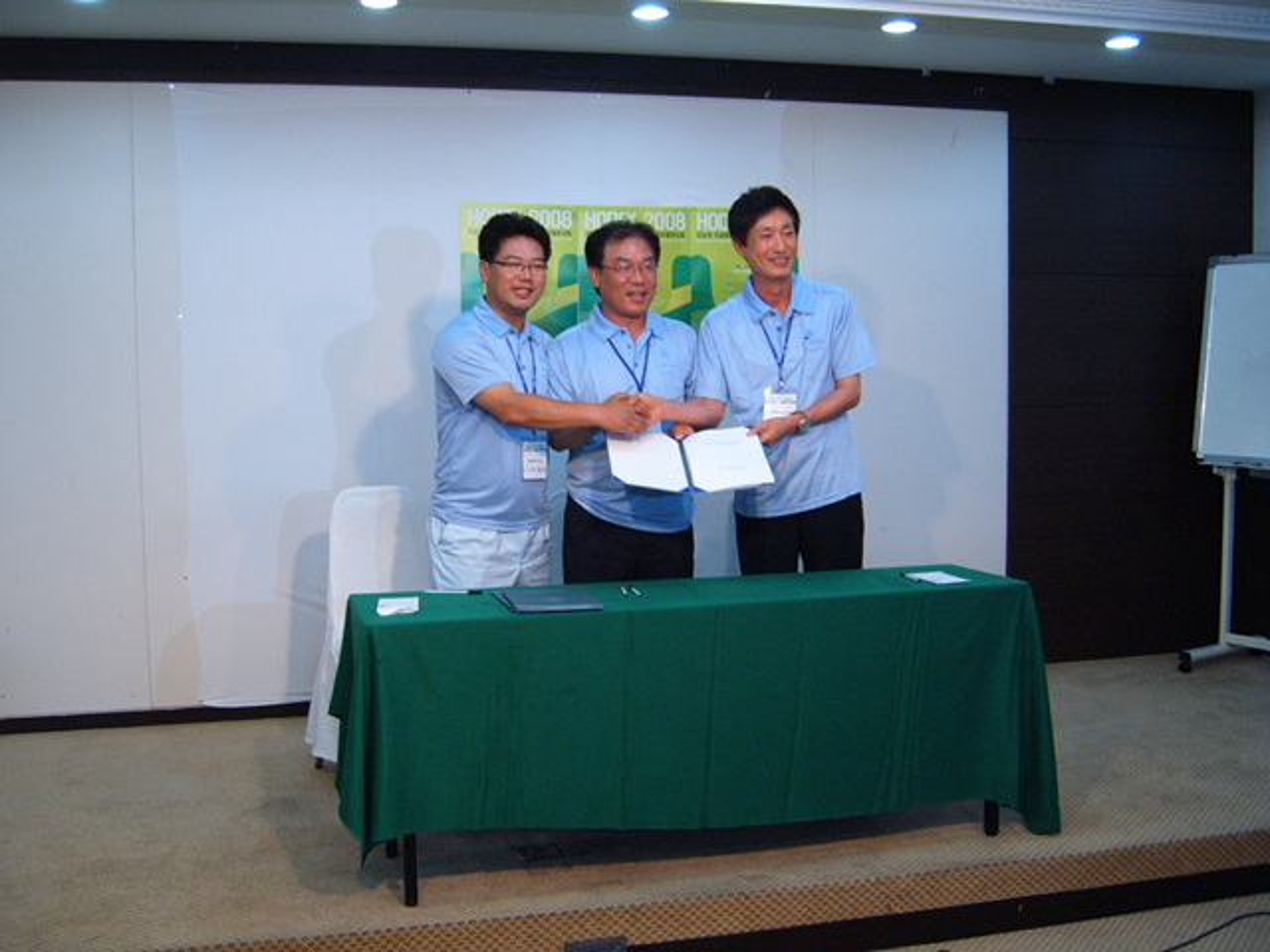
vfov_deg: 38.7
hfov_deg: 50.1
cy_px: 476
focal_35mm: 37
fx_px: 1357
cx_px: 635
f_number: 2.9
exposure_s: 1/20
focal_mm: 6.2
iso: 141
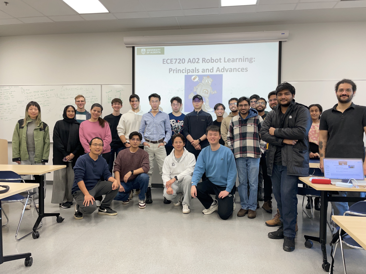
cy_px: 137
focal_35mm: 26
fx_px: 275
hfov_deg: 67.3
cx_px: 183
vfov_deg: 53.1
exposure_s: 1/60
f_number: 1.6
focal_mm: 4.2
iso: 125
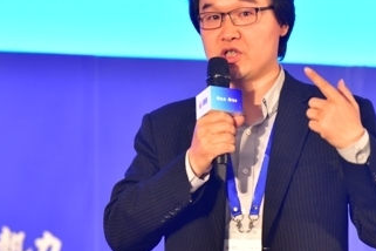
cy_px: 66
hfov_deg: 5.2
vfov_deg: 3.4
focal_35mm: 399
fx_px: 4167
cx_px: 242
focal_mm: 200
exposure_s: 1/100
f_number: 5.6
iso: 2000
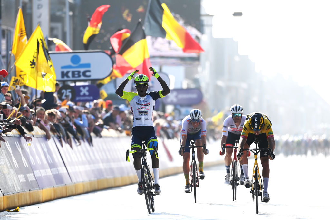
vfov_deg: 4.6
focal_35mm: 300
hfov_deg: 6.9
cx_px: 165
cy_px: 110
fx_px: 2750
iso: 400
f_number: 3.5
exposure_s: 1/5000
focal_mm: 300
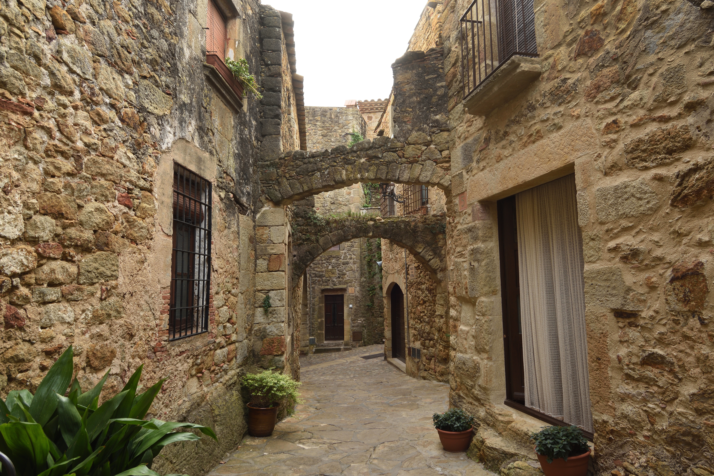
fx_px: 714
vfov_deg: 36.9
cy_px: 238
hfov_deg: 53.1
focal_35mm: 36
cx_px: 357
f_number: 5
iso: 160
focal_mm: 24
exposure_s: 1/100
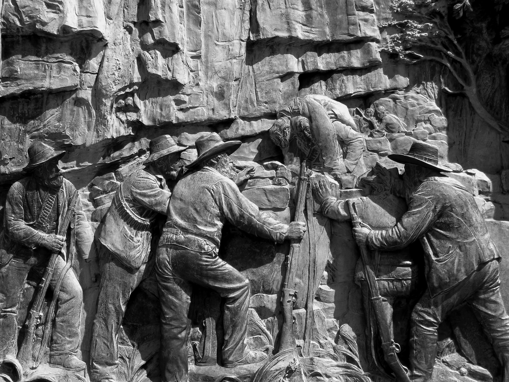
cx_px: 254
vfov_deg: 30.3
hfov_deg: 39.7
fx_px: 706
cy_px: 191
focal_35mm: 48
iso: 80
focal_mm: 7.9
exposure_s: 1/200
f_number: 4
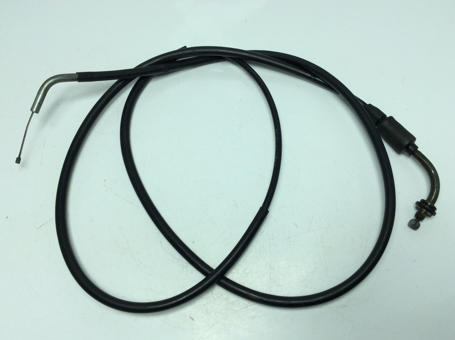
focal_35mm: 32
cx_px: 228
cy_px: 170
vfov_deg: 44.1
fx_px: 420
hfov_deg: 56.9
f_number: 2.4
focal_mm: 3.3
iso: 32
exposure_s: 1/555
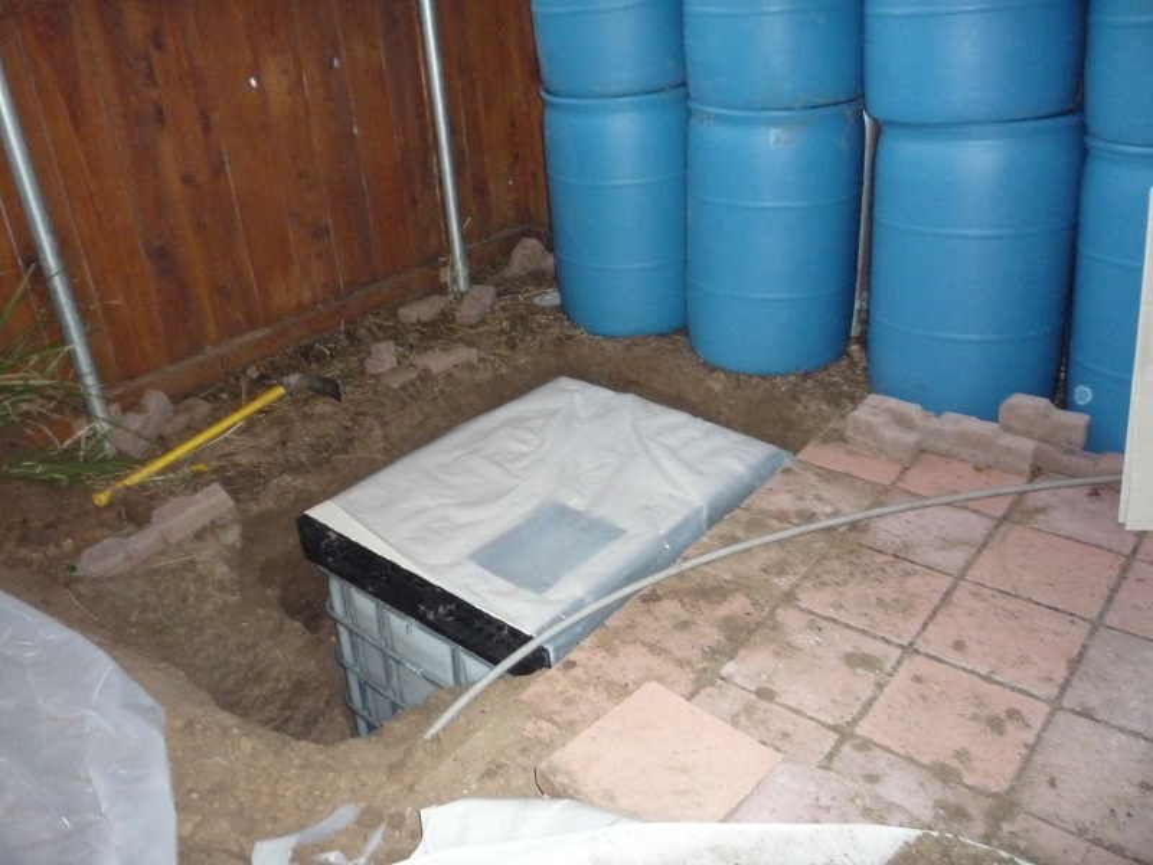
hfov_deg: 60.0
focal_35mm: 30
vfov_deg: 46.8
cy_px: 432
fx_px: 999
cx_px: 576
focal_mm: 5.2
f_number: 3.3
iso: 640
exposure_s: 1/30
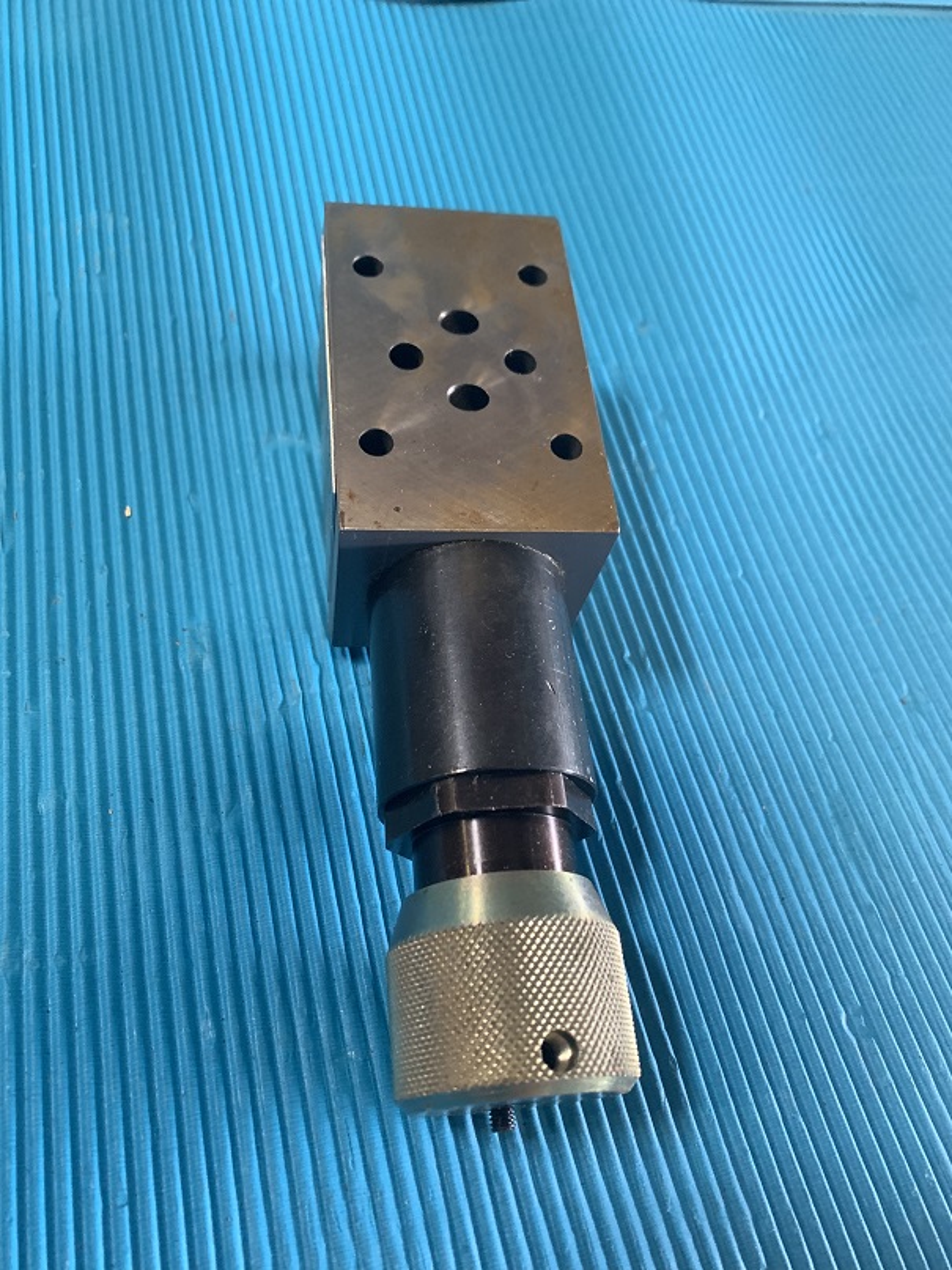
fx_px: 954
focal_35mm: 26
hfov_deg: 53.1
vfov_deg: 67.3
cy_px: 635
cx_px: 476
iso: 400
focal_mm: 4.25
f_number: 1.8
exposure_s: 1/43
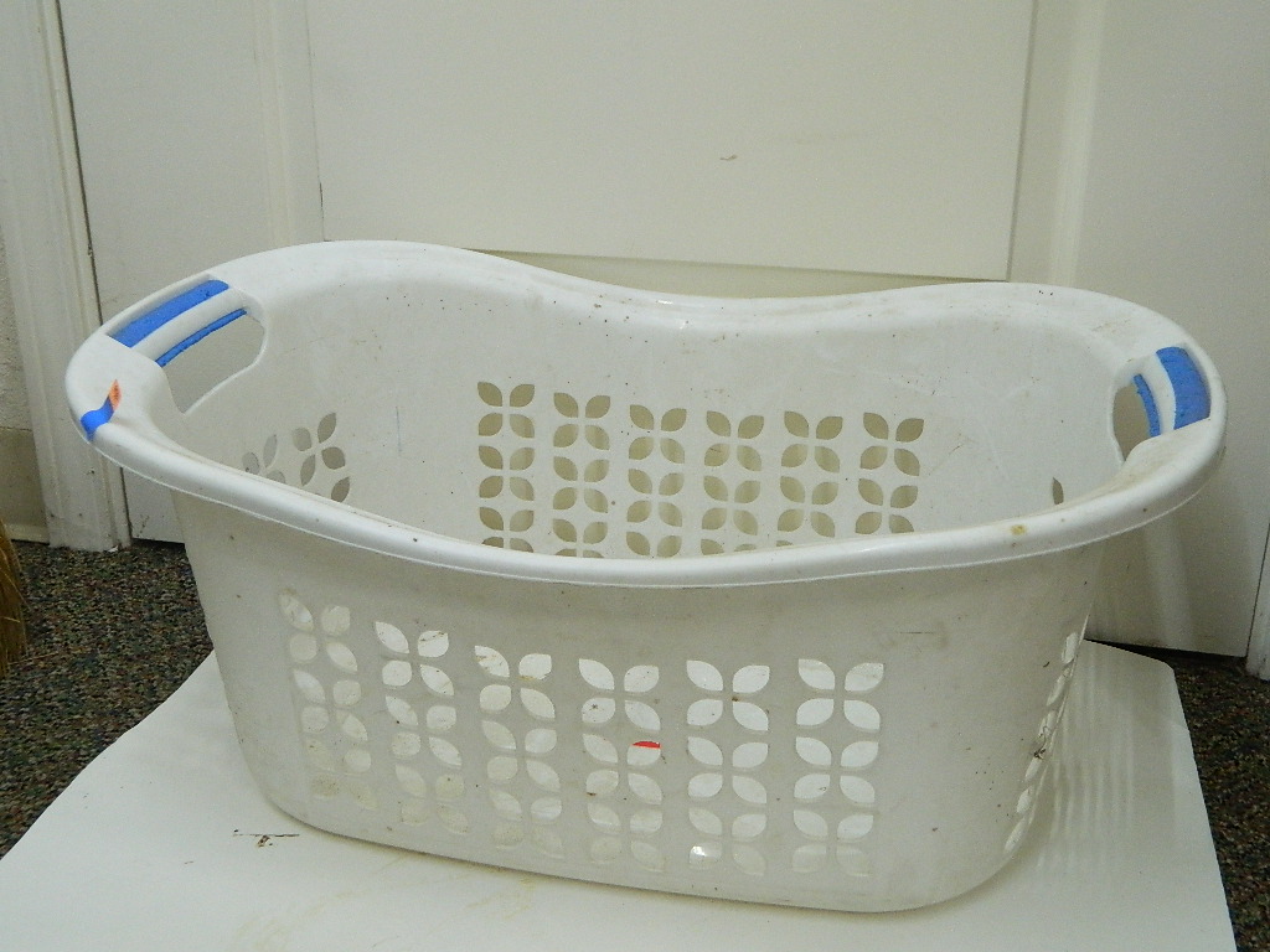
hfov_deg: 45.8
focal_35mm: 41
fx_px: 1504
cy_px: 476
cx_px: 635
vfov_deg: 35.1
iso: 400
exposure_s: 1/100
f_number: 3.5
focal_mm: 7.3
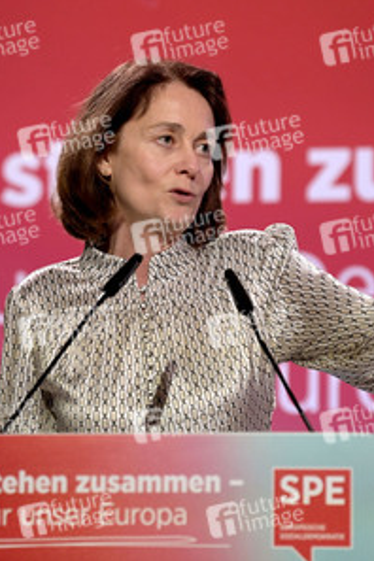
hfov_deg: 4.5
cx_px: 205
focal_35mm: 303
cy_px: 280
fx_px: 4721
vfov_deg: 6.8
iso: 3200
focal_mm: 200
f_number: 3.5
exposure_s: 1/320
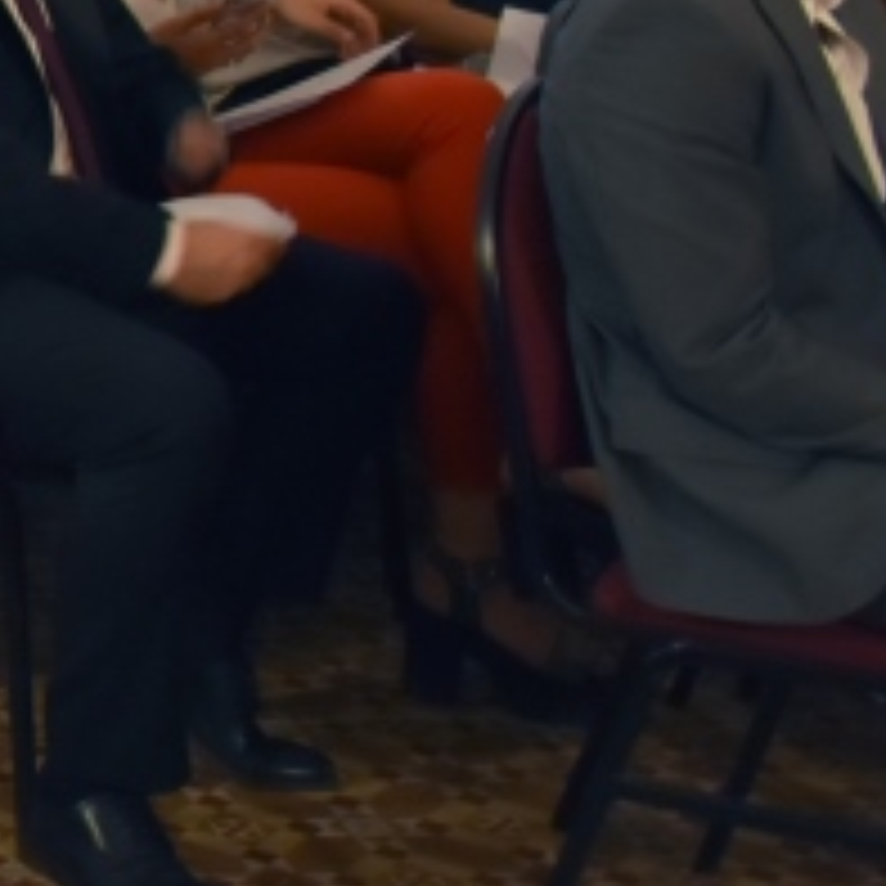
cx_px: -1160
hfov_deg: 12.1
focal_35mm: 119
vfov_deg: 14.2
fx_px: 3446
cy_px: -209
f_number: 3.5
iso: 800
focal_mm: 18
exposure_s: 1/20
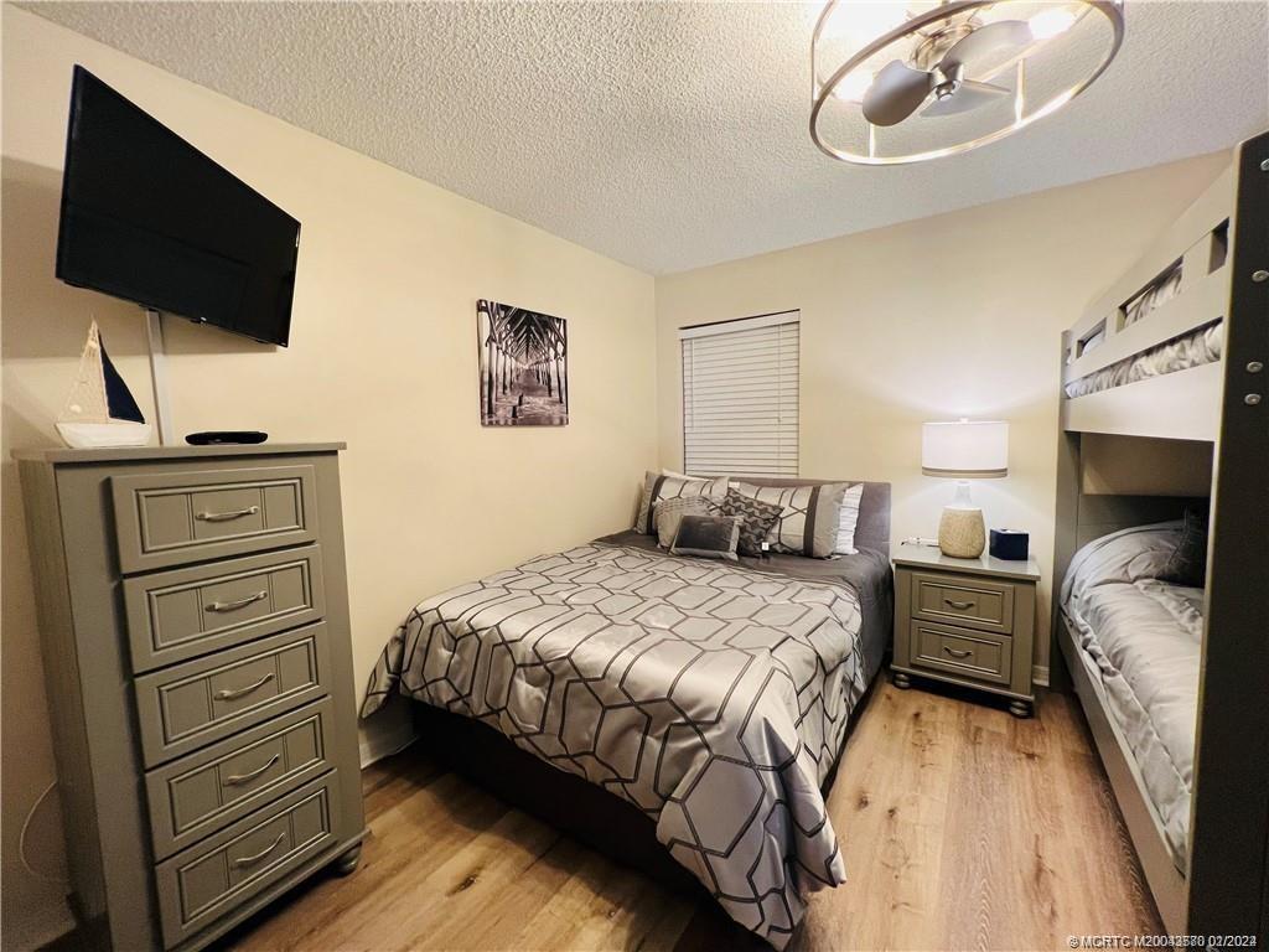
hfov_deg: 106.2
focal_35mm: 13
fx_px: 477
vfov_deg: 89.9
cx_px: 634
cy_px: 476
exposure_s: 1/60
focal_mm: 1.57
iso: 160
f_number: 1.8
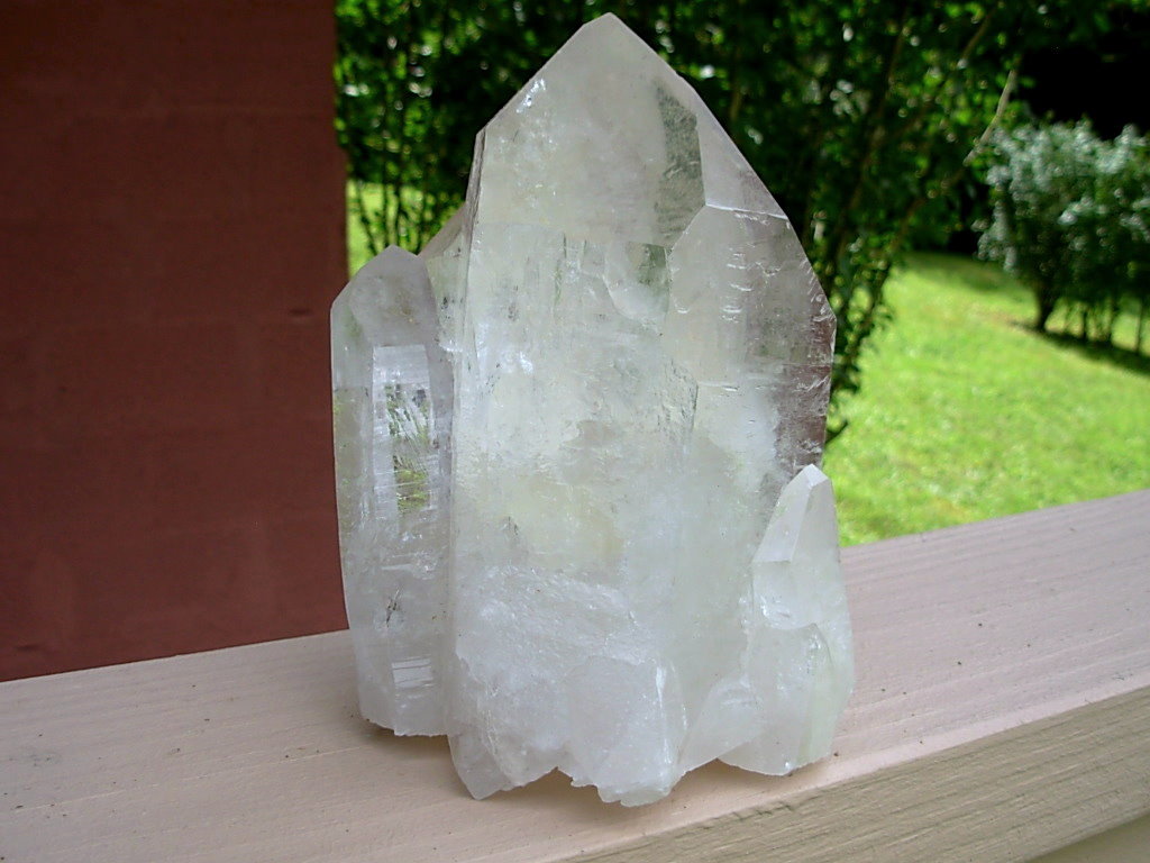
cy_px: 432
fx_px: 1262
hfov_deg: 49.0
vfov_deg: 37.7
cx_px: 575
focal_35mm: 38
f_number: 2.9
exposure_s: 1/645
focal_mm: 6.3
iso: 50
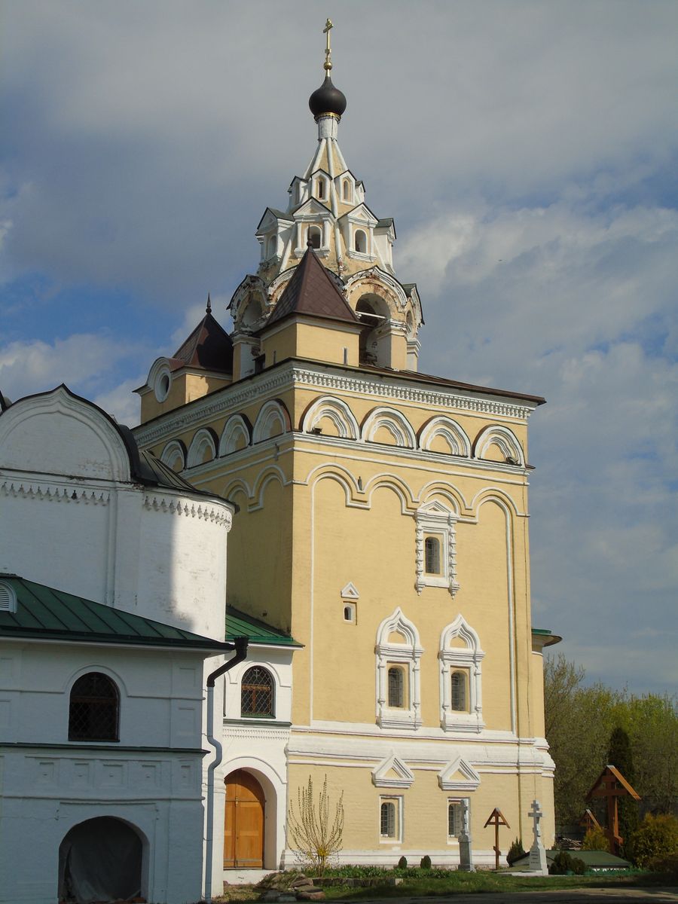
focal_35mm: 62
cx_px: 339
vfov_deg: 31.2
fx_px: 1619
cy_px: 452
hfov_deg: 23.7
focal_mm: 11
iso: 80
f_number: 5.2
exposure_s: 1/1000
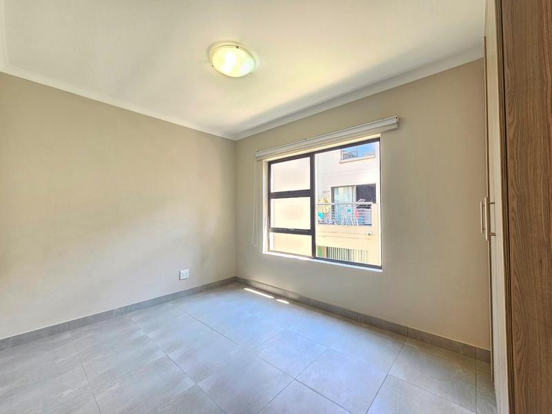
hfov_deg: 106.2
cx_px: 276
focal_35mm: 13
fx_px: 207
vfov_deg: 89.9
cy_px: 207
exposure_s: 1/50
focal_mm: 2.2
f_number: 2.2
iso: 100
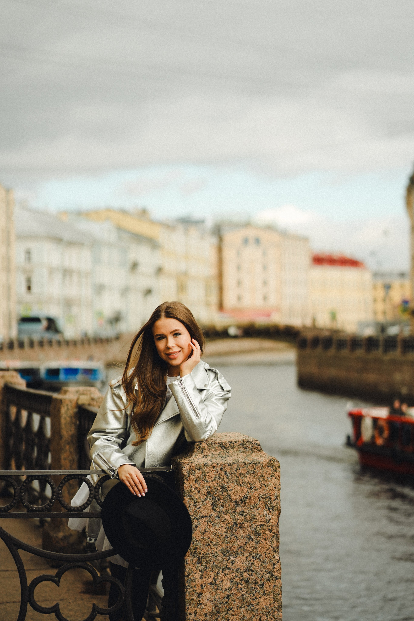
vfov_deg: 23.9
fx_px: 1466
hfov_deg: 16.1
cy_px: 310
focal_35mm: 85
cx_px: 207
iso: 320
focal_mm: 85
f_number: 2.8
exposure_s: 1/5000
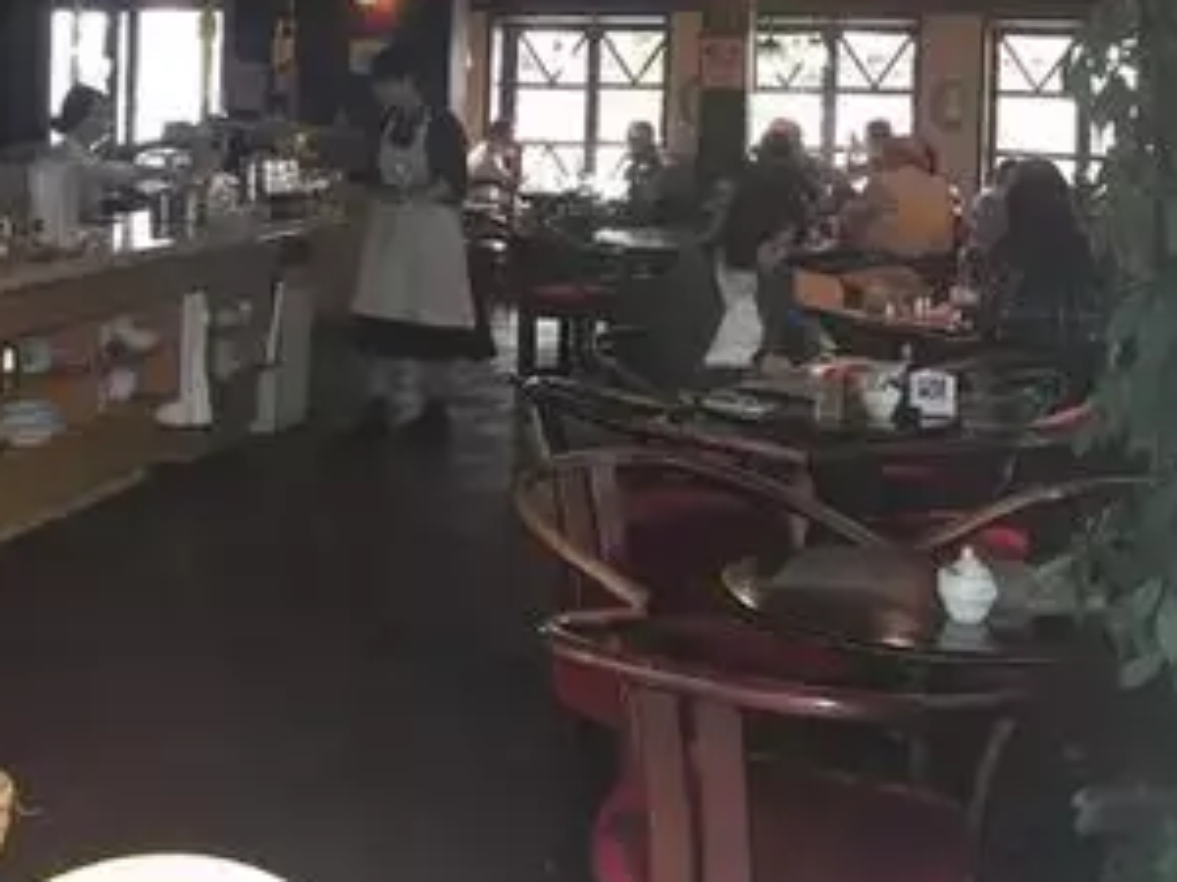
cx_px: 522
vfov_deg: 24.3
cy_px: 47
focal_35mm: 58
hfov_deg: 33.2
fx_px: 1972
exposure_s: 1/15
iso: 25
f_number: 2.2
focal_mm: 4.15
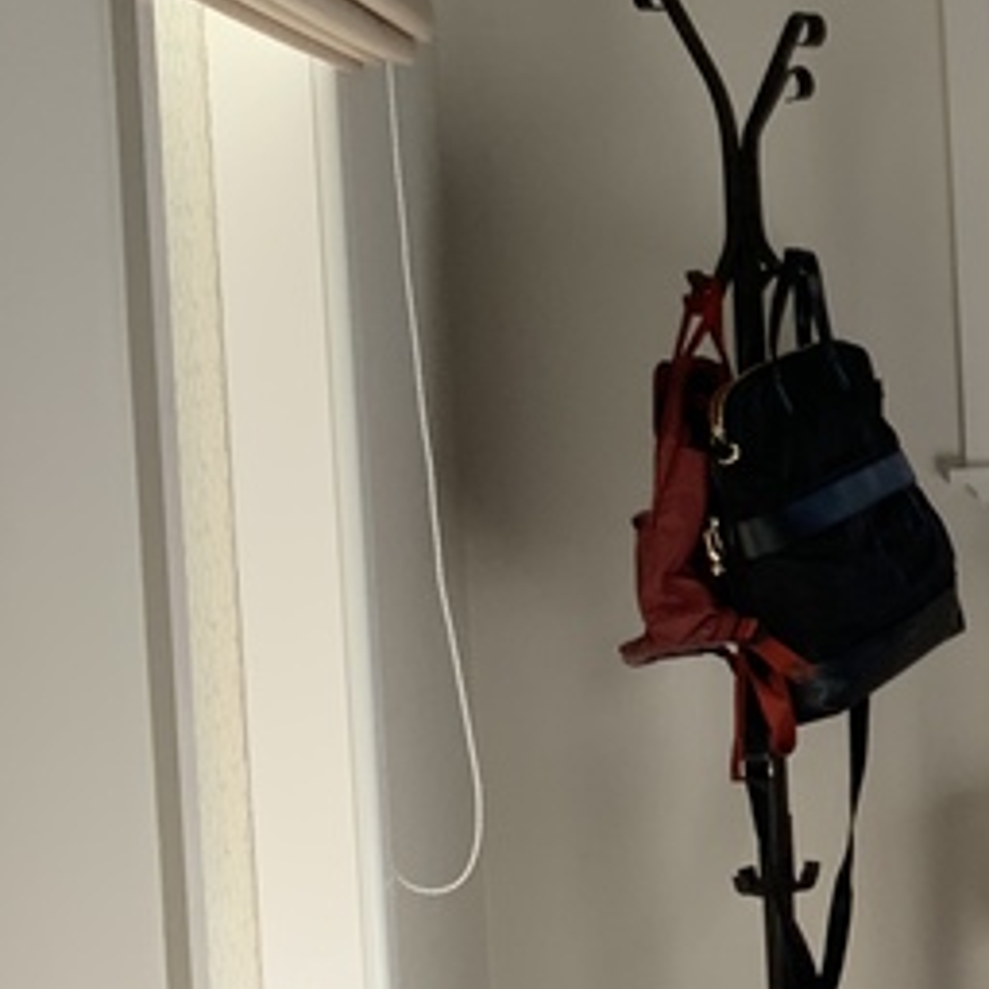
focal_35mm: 92
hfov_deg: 16.8
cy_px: 483
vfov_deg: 18.9
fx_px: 2974
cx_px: 1561
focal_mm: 4.25
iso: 25
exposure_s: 1/400
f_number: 1.8
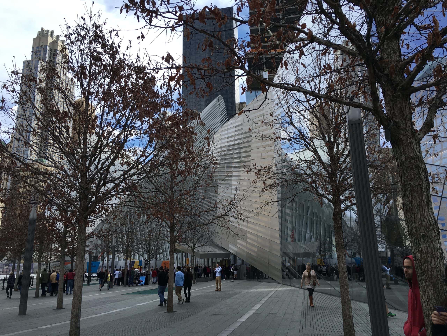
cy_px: 168
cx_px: 224
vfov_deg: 48.2
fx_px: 374
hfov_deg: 61.7
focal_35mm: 29
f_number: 2.2
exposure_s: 1/1040
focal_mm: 4.15
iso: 25
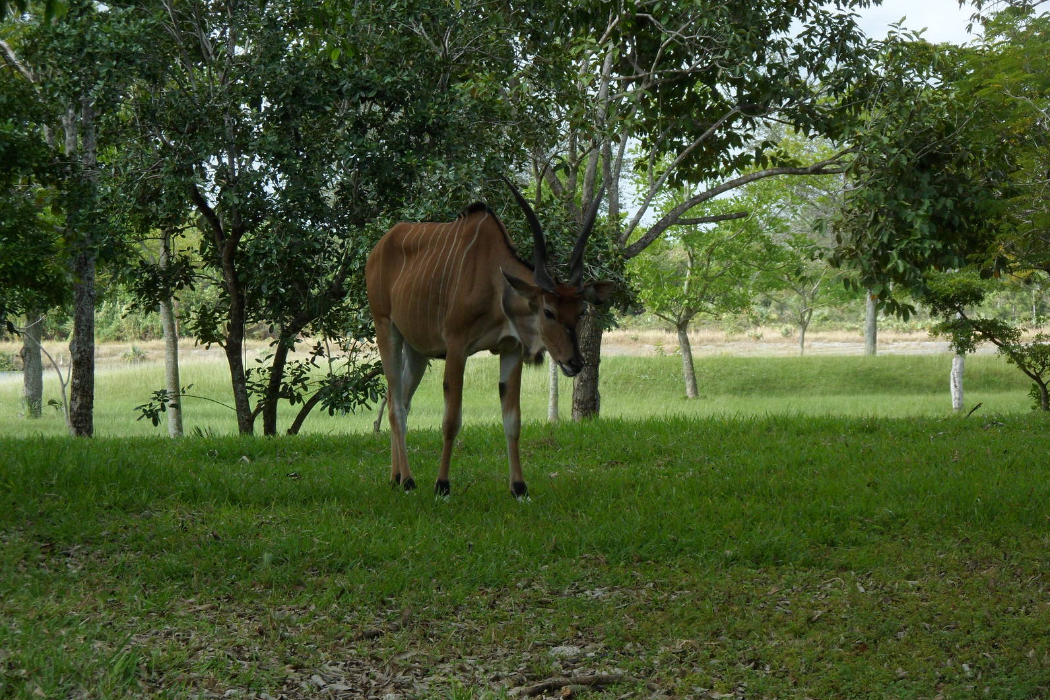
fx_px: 3966
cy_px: 369
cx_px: 527
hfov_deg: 15.1
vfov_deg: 10.1
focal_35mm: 136
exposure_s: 1/250
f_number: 5.4
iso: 80
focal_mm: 22.5
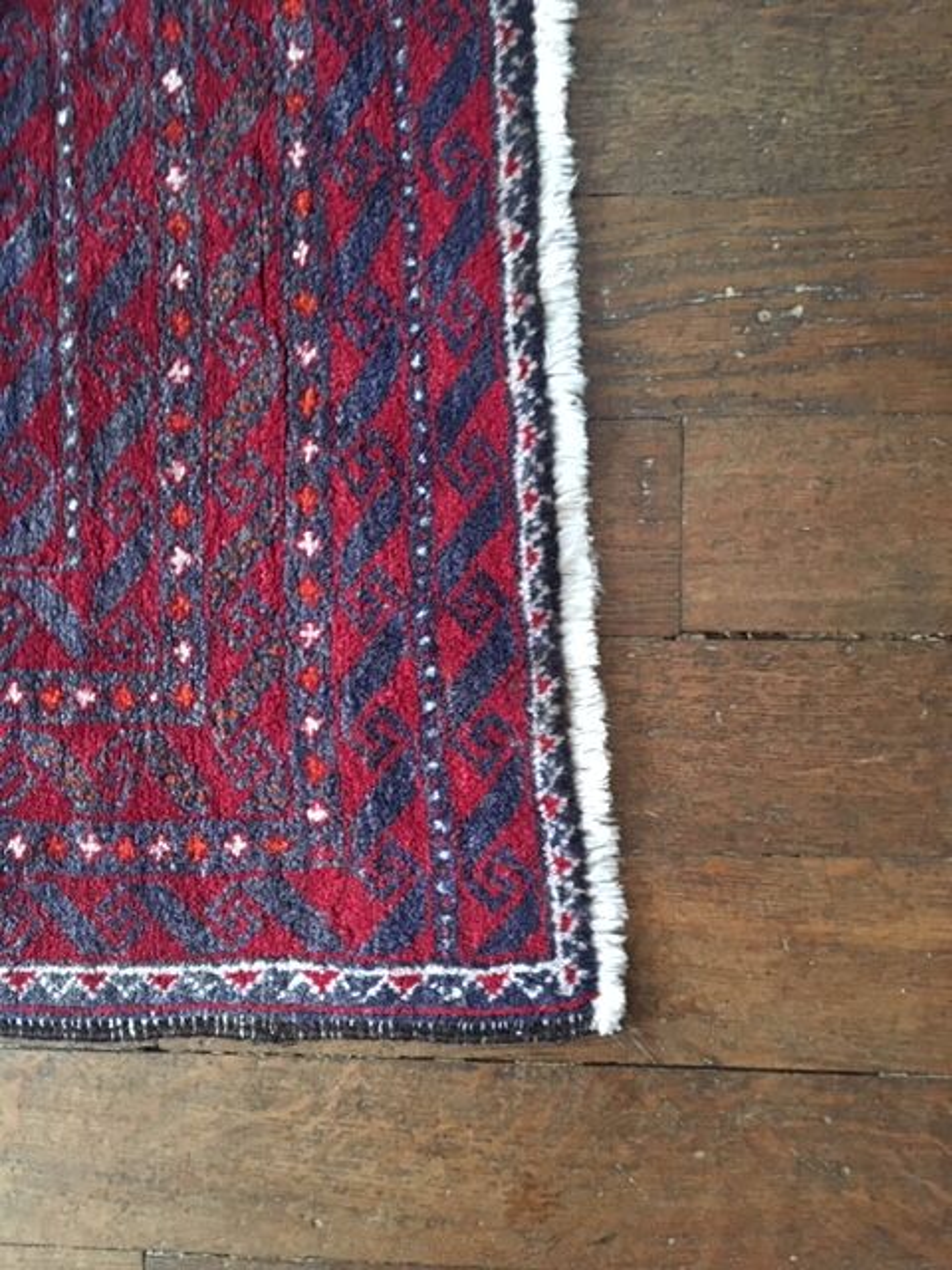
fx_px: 1063
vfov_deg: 61.7
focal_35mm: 29
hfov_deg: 48.2
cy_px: 635
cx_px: 476
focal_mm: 4.15
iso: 250
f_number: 2.2
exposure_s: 1/17
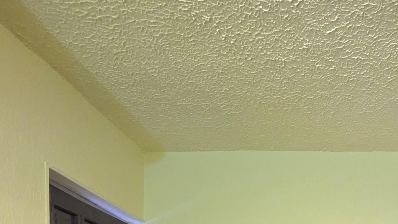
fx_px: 369
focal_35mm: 35
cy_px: 360
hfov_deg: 49.8
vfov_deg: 24.0
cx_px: 365
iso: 800
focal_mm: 2.2
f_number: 1.9
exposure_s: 1/50.3
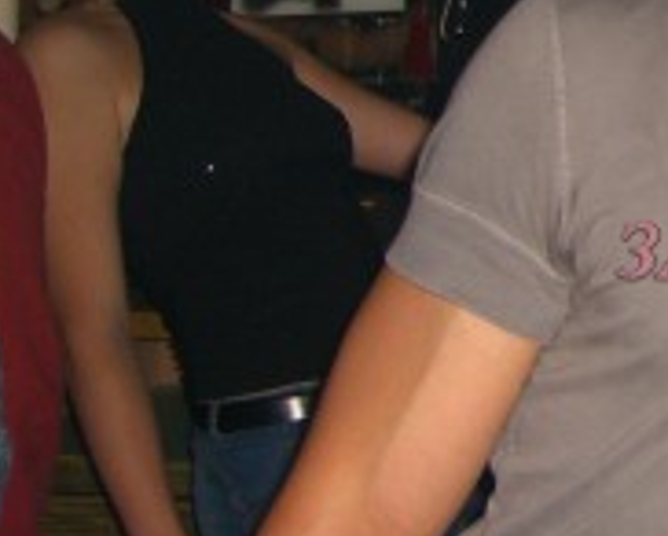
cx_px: 1020
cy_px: -11
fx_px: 2415
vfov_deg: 12.5
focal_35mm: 122
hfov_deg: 14.6
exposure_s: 1/60
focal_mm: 7.9
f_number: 2.8
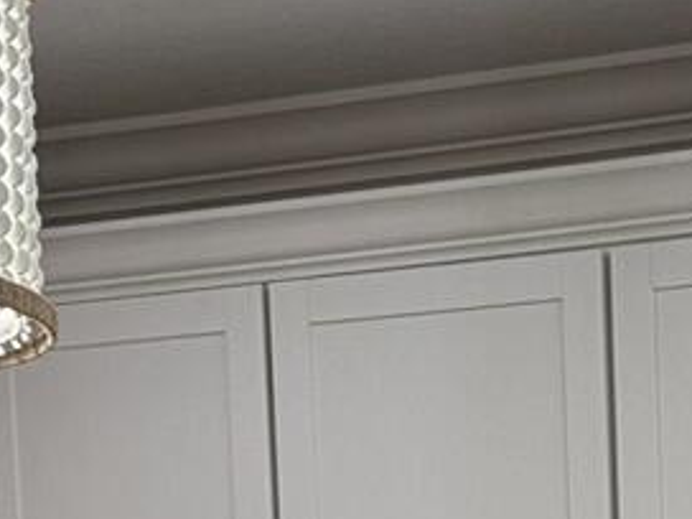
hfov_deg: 10.8
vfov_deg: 7.6
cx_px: 791
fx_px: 3618
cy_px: 1290
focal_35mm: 181
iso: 125
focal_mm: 6.76
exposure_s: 1/120
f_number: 1.78
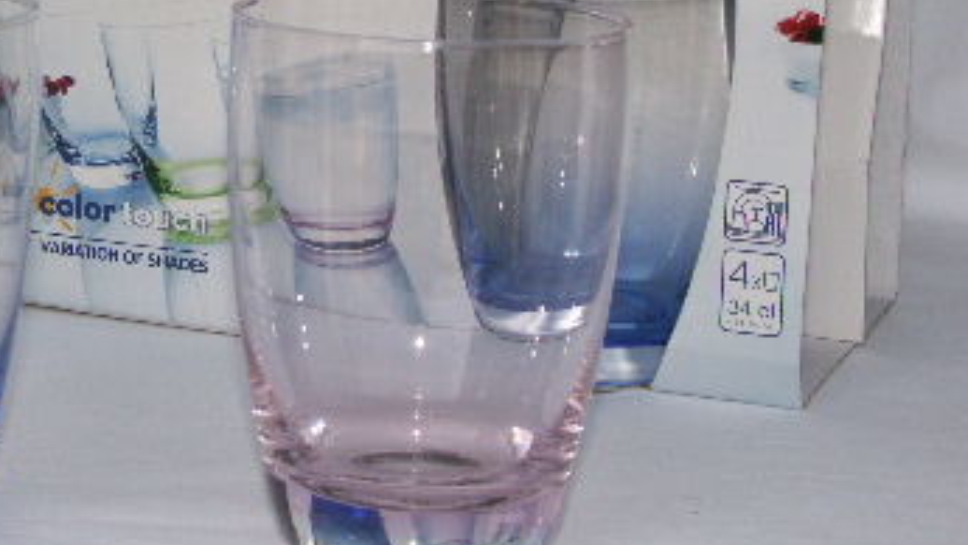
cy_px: 0
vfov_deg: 11.0
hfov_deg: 19.3
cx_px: 115
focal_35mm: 109
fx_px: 2798
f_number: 6.3
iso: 64
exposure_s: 1/250
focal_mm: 13.96
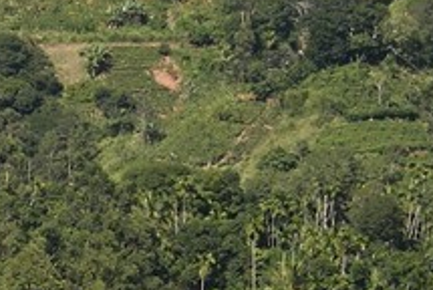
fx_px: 3577
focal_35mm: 297
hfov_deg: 6.1
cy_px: 316
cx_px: -1088
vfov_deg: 4.6
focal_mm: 40
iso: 400
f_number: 13
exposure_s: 1/400
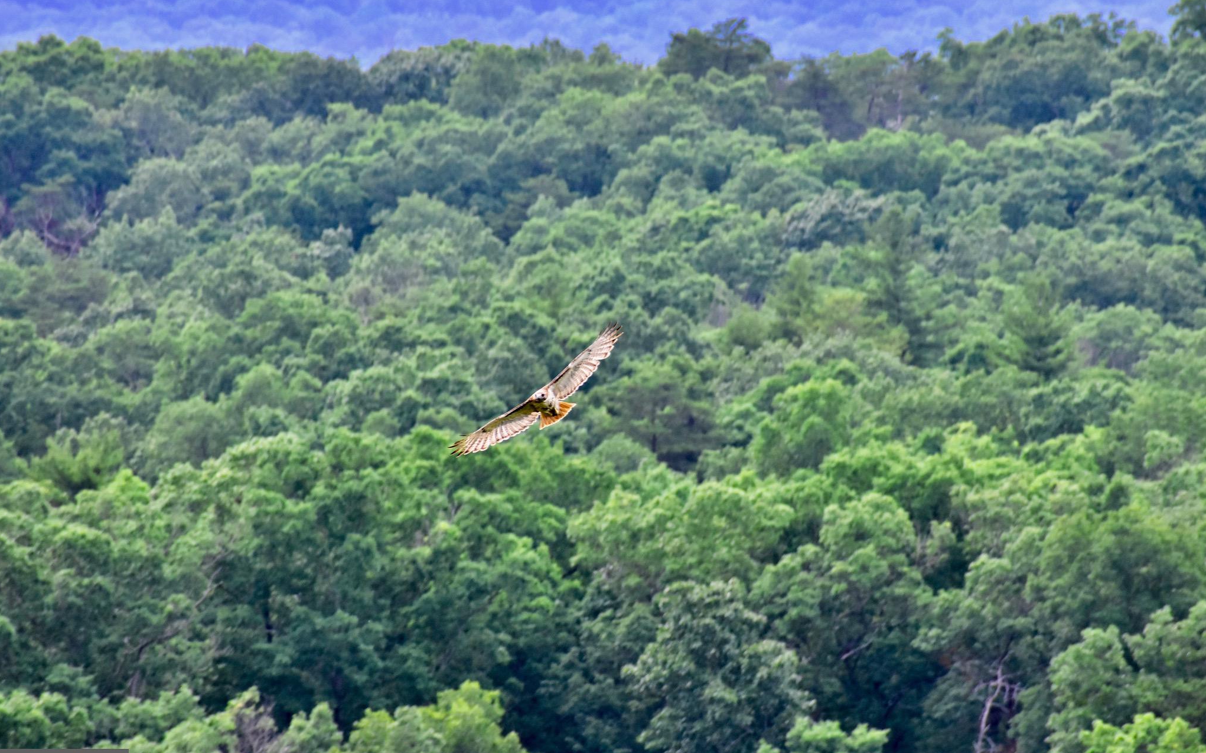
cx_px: 602
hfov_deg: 4.6
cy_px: 389
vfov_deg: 2.9
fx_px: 15118
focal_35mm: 460
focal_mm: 300
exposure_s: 1/200
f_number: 10
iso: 800
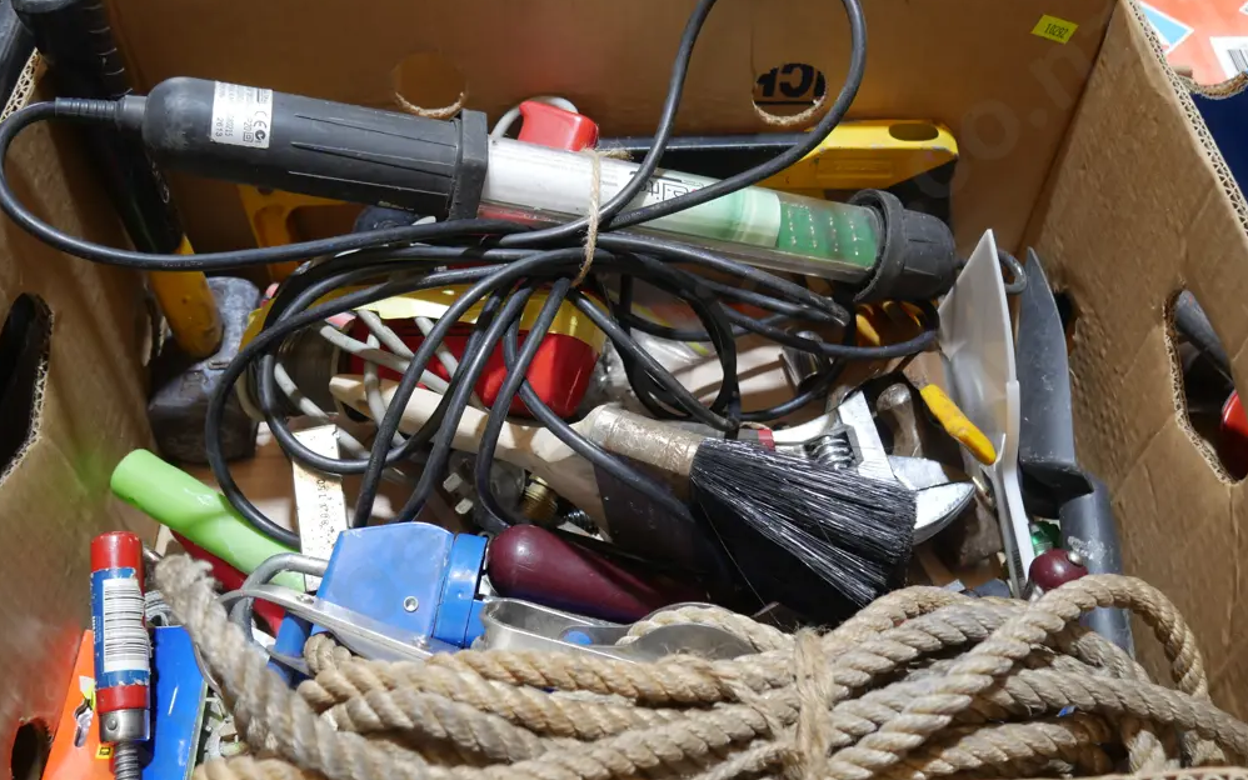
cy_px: 407
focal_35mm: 37
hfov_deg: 52.7
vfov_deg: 34.4
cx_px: 619
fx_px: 1259
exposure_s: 1/60
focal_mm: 17
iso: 400
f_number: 4
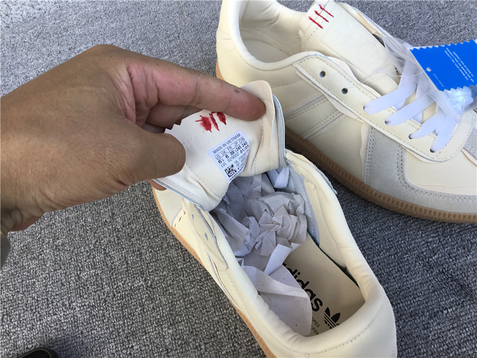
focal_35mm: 31
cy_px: 179
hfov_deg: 58.4
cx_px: 238
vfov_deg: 45.4
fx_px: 427
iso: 40
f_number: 2.4
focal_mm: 3.3
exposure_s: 1/100
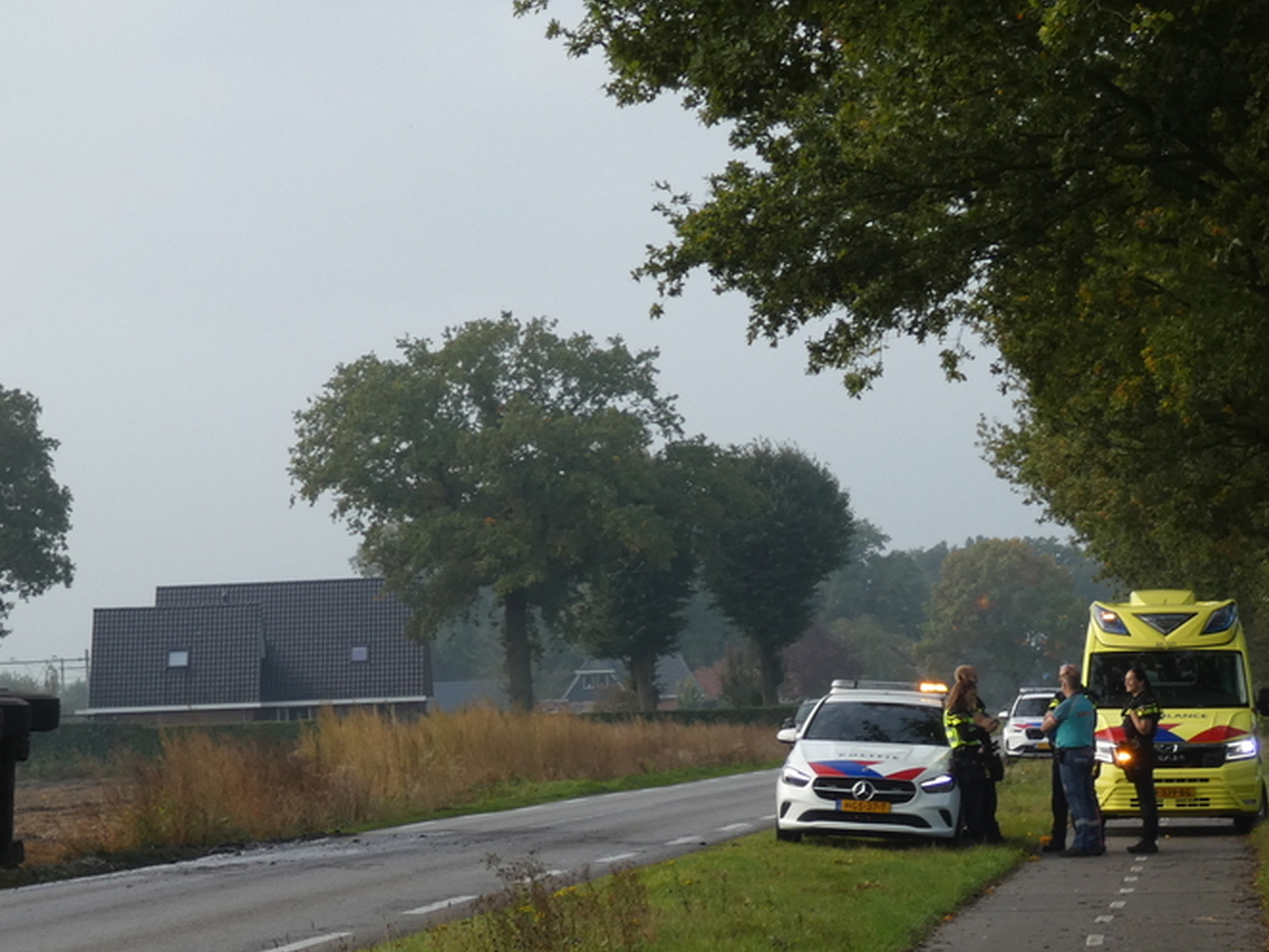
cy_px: 636
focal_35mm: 146
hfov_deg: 13.5
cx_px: 378
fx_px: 5354
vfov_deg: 10.2
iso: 80
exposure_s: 1/80
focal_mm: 14.1
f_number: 4.5
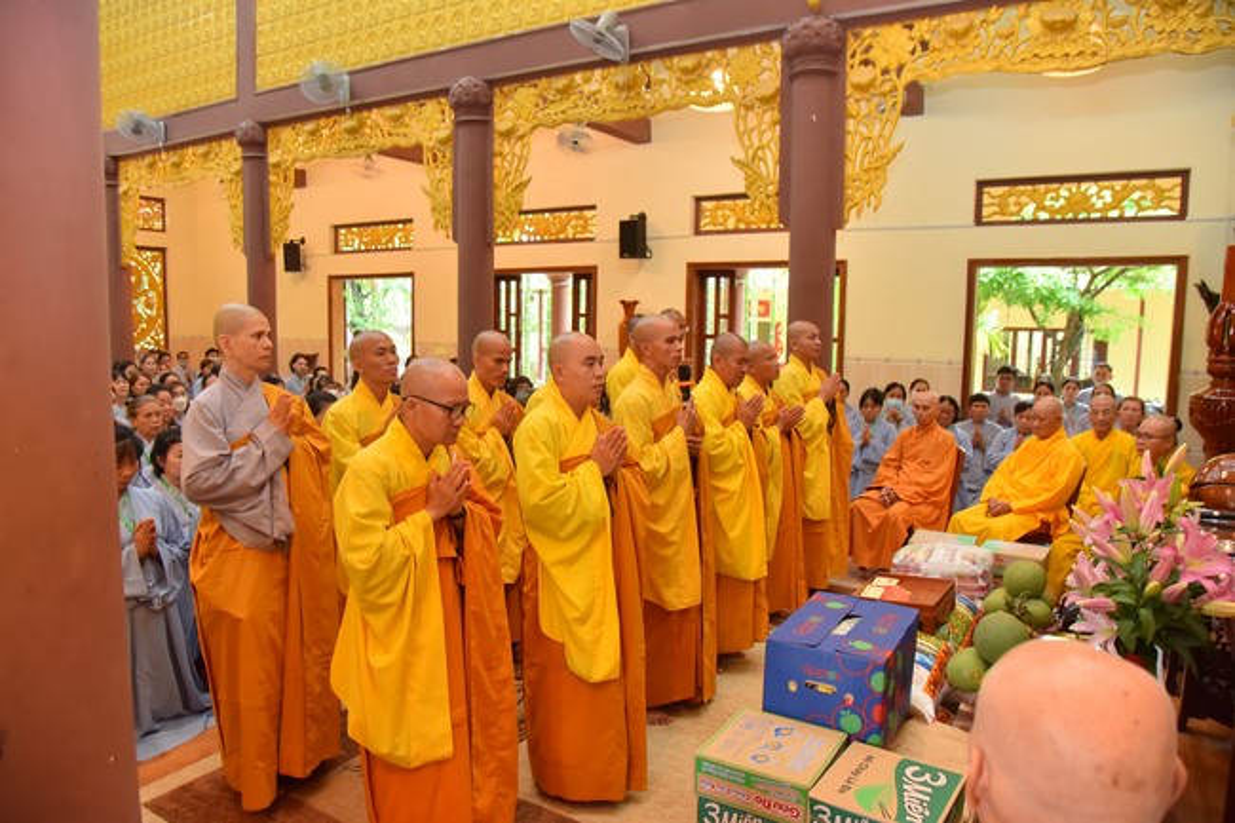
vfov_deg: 53.1
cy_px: 412
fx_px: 823
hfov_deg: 73.8
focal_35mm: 24
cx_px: 618
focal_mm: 24
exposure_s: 1/125
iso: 1600
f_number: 5.6
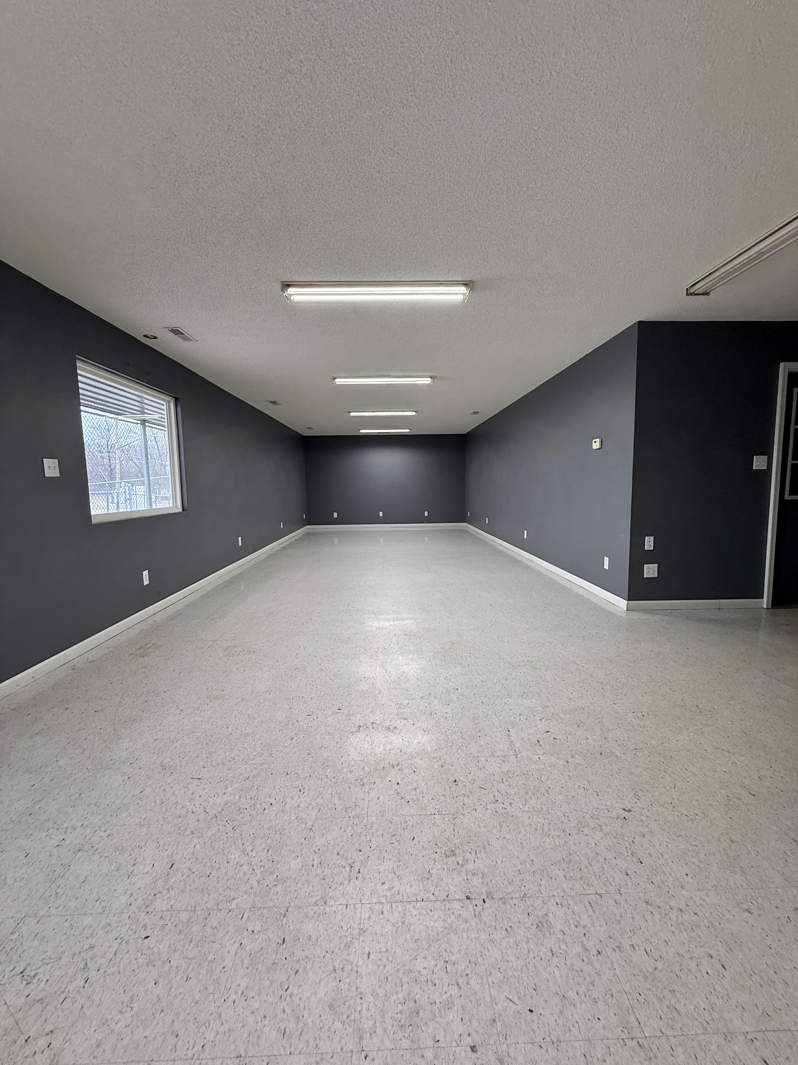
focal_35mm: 14
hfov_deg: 85.7
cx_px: 399
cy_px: 532
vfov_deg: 102.1
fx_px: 430
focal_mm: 2.22
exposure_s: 1/120
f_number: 2.2
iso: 160
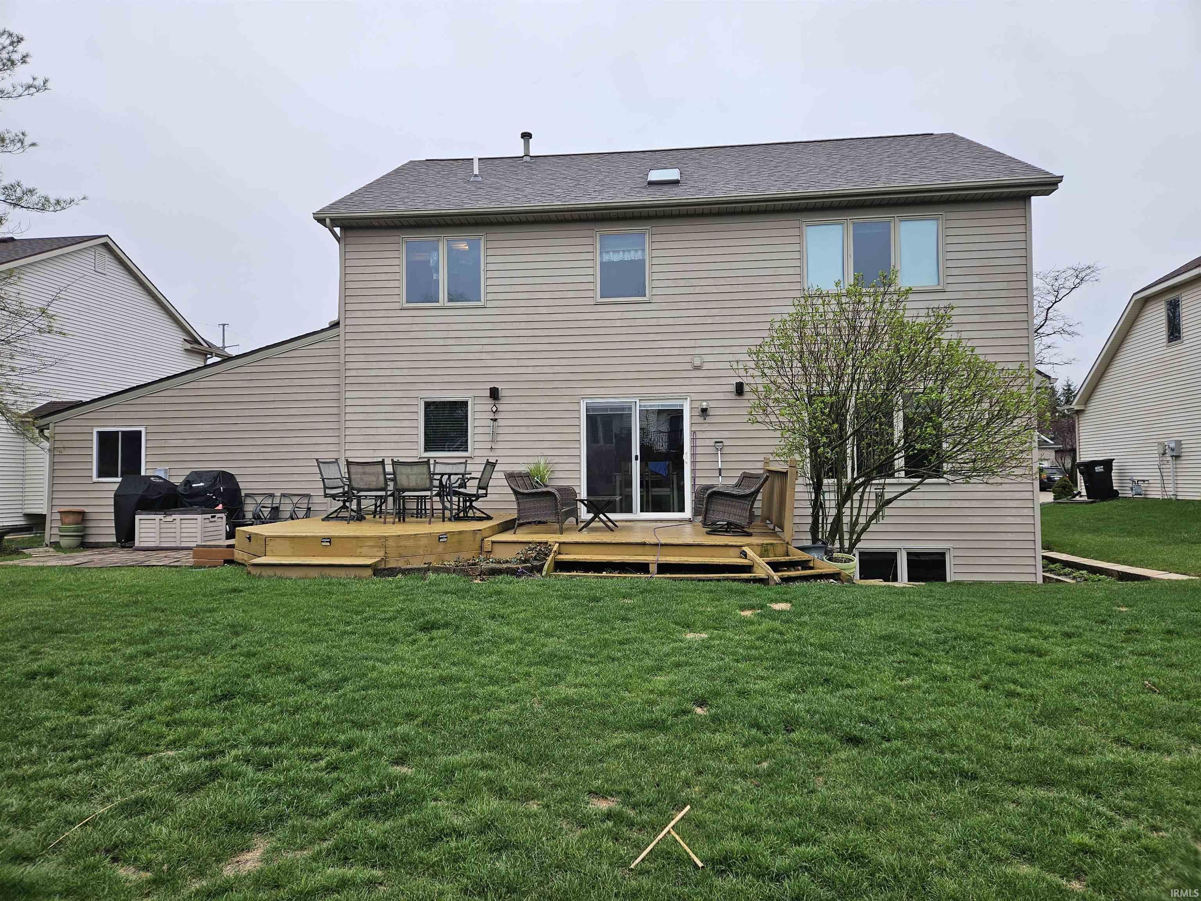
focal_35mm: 23
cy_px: 450
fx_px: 798
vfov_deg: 58.9
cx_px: 600
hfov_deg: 73.9
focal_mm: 5.4
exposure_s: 1/180
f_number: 1.8
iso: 25
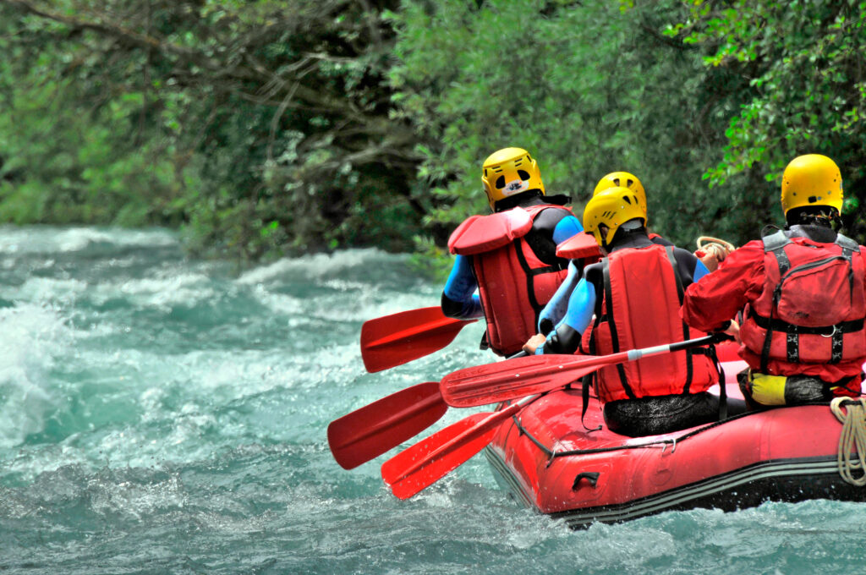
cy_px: 288
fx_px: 10090
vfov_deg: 3.3
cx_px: 433
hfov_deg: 4.9
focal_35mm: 420
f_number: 10
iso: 200
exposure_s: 1/400
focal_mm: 280
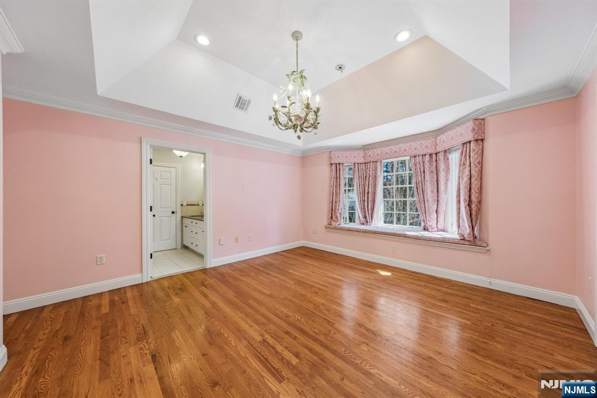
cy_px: 199
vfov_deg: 90.0
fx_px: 199
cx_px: 298
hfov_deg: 112.6
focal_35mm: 12
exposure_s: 1/40
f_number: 8
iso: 400
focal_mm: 8
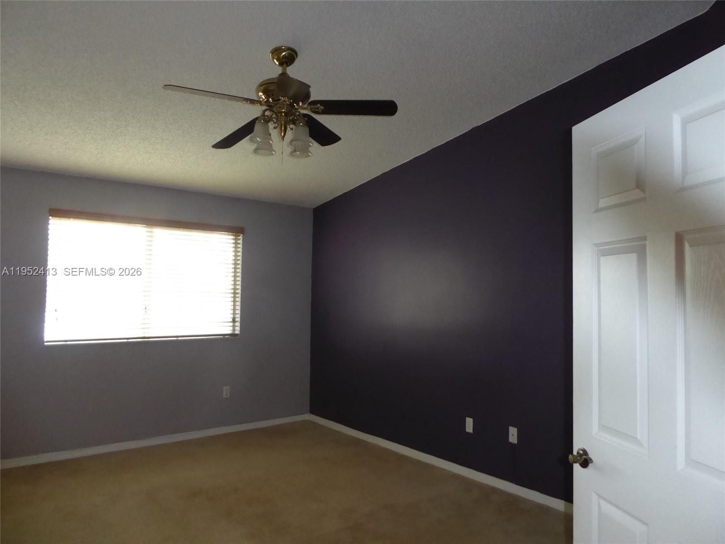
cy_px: 272
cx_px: 362
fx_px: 524
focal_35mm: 25
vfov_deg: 54.9
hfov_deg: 69.4
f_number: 3.3
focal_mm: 4.3
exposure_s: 1/60
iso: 800
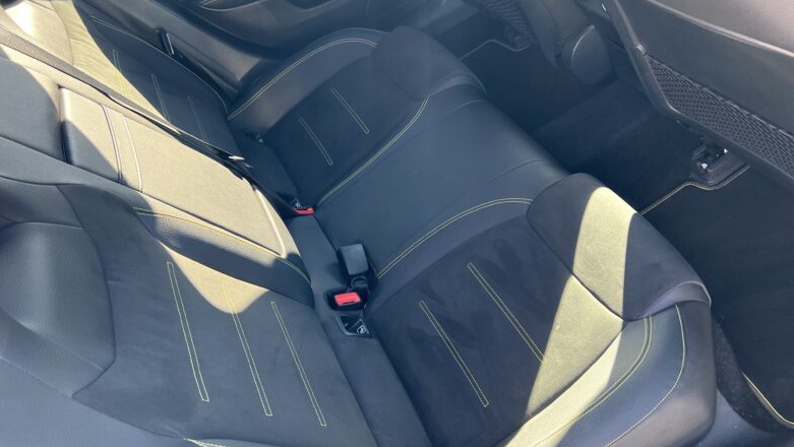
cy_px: 249
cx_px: 389
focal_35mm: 29
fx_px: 611
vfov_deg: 40.2
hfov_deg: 66.0
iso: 125
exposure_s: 1/121
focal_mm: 5.7
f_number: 1.5
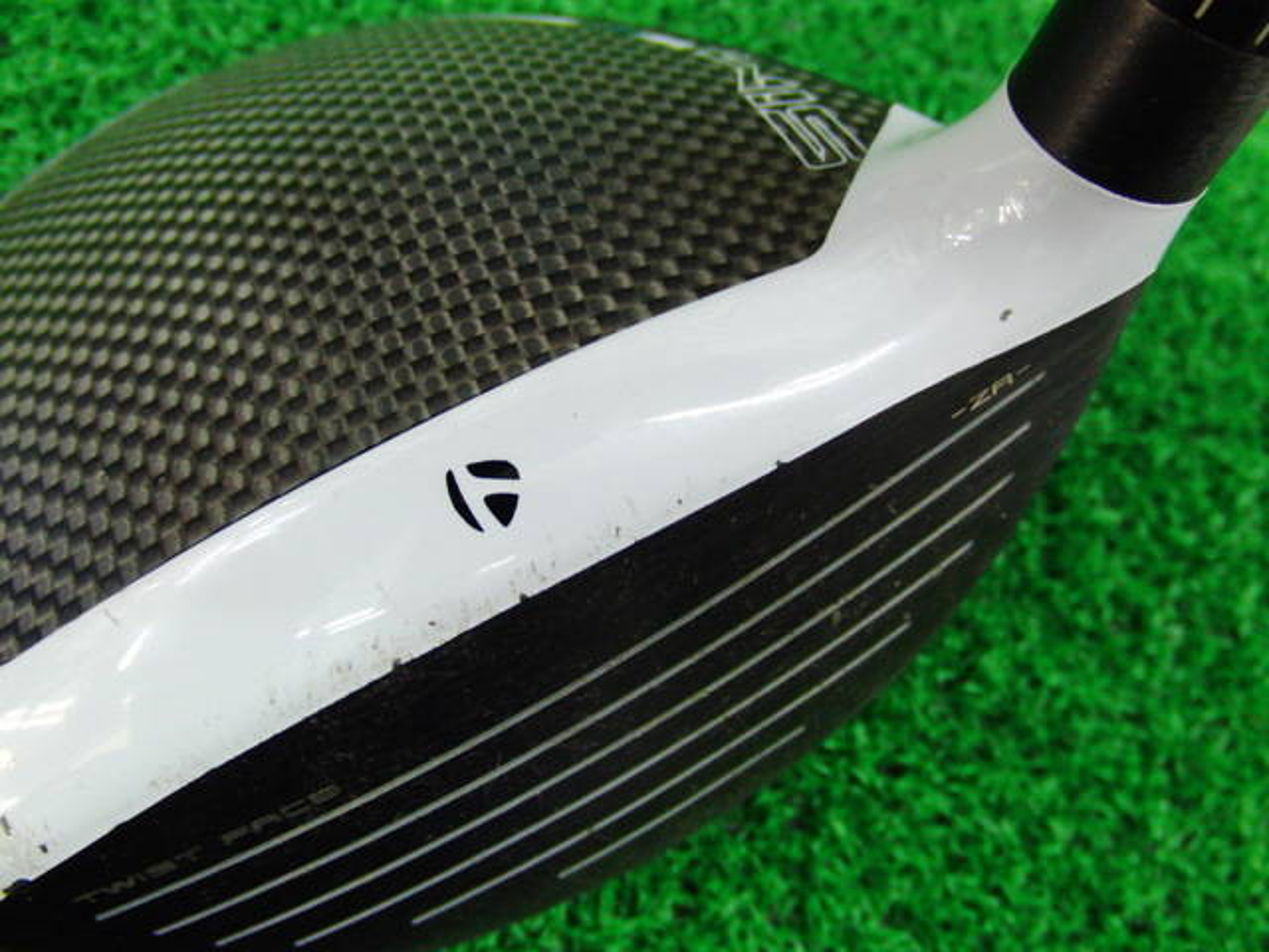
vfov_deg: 38.7
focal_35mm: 37
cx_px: 634
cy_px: 476
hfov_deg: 50.1
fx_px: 1356
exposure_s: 1/30
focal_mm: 6.42
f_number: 3.6
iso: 400
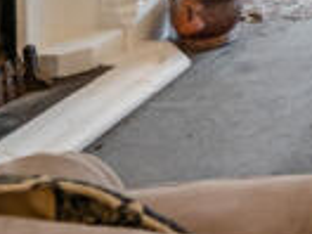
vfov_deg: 14.9
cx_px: 630
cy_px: -235
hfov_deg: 17.3
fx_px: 730
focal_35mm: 81
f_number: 5.6
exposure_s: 1/10
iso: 400
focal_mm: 17
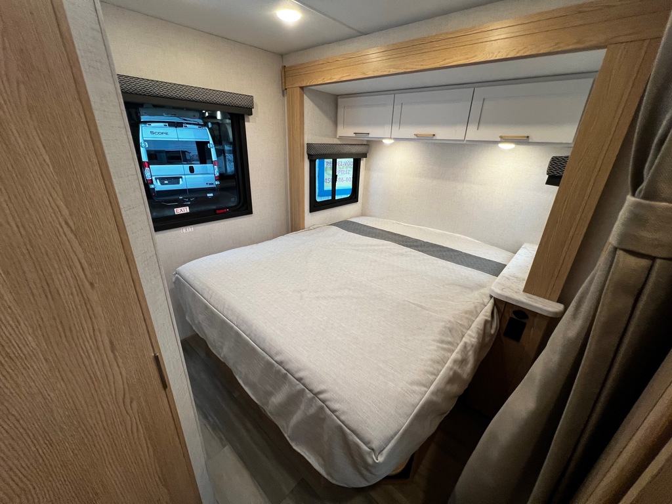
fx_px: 252
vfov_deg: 89.9
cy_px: 252
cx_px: 336
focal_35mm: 13
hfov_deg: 106.2
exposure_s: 1/99
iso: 160
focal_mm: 1.57
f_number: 1.8
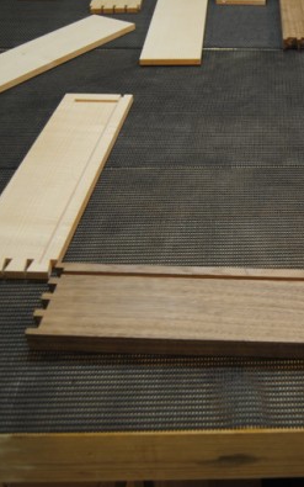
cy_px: 245
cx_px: 287
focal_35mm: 51
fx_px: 676
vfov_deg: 39.6
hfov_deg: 24.5
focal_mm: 22
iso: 220
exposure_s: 1/30
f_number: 3.5
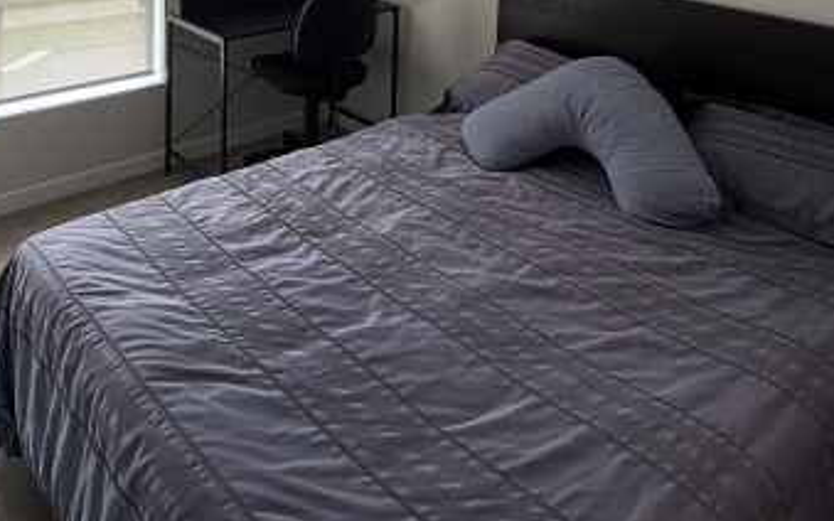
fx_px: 796
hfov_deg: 54.8
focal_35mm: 35
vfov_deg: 30.0
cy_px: -133
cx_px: 322
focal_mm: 2.22
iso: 64
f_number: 2.2
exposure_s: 1/121
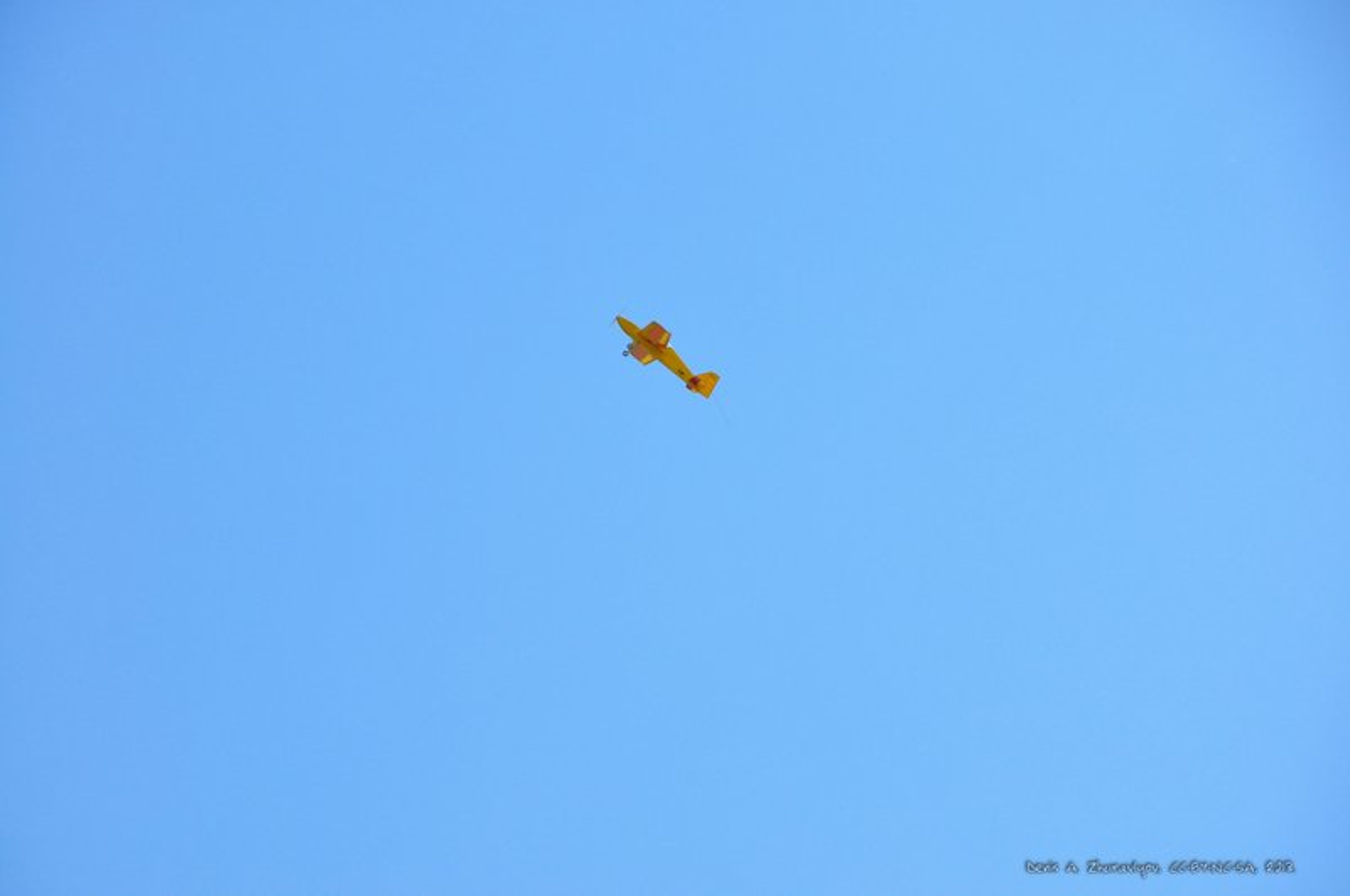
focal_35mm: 188
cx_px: 675
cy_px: 448
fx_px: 7021
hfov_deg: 11.0
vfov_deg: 7.3
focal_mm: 125
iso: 200
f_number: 8
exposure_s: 1/160
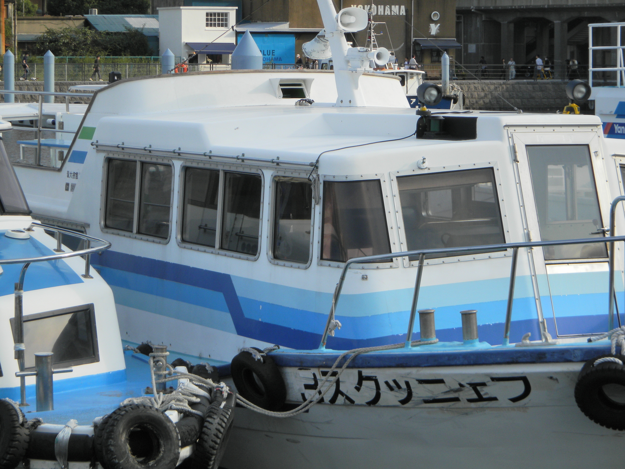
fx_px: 2221
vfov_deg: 12.0
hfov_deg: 16.0
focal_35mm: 123
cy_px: 234
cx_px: 312
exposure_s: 1/225
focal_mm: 22.1
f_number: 5.5
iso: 80
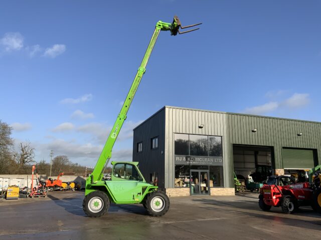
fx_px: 269
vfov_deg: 48.2
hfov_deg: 61.7
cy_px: 120
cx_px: 160
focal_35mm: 29
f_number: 1.8
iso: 16
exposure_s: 1/2058
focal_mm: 3
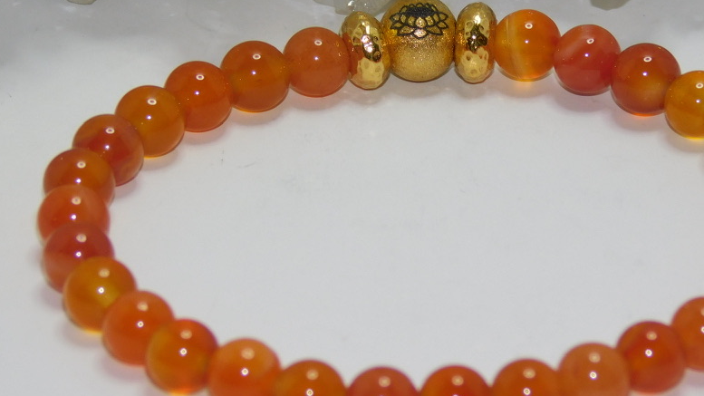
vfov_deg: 3.6
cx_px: 414
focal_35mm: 333
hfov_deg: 6.5
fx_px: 6216
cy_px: 241
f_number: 5.6
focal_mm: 41.3
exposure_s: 1/60
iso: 200
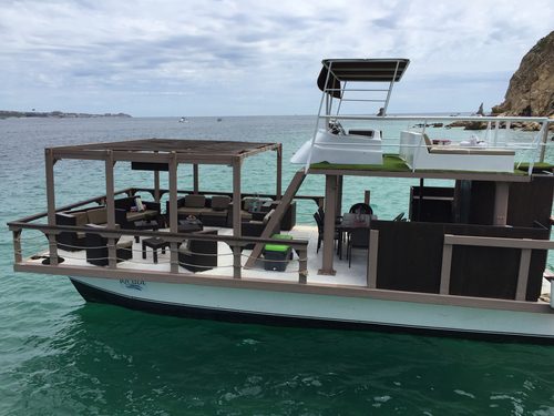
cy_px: 208
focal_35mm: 29
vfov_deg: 48.2
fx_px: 464
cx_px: 277
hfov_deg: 61.7
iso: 32
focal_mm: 4.15
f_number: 2.2
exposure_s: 1/2475
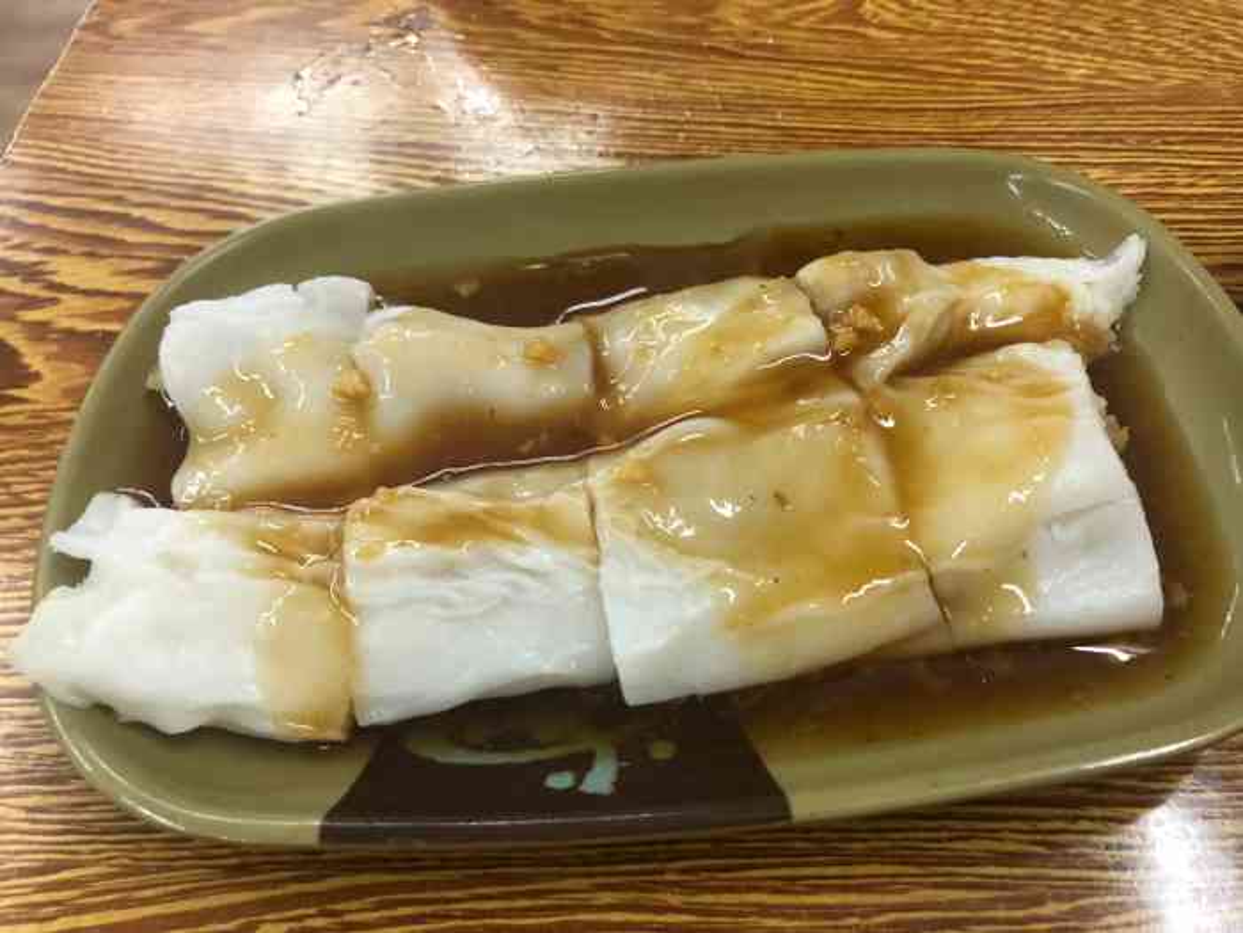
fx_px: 1005
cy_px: 466
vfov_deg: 49.7
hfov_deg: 63.4
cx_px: 622
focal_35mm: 28
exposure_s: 1/15
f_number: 1.8
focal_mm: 3.99
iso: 50
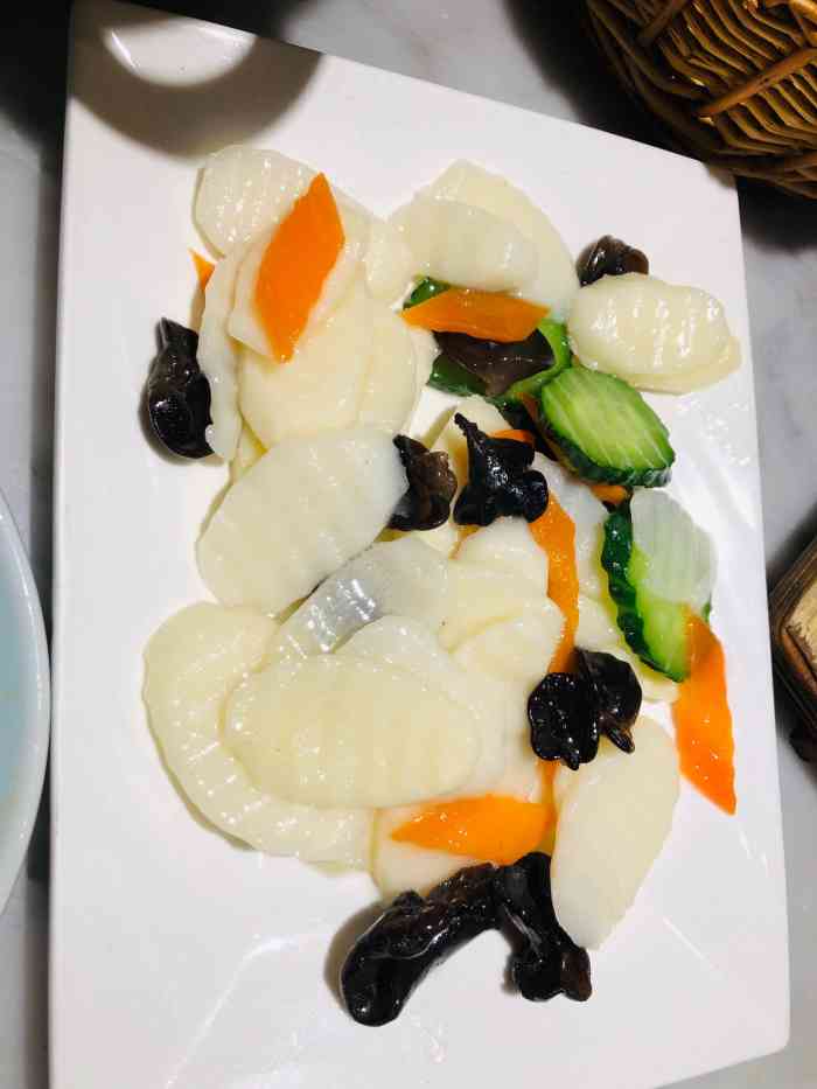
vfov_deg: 63.4
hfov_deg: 49.8
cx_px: 408
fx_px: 881
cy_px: 544
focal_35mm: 28
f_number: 1.8
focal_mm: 4
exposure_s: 1/100
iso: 25
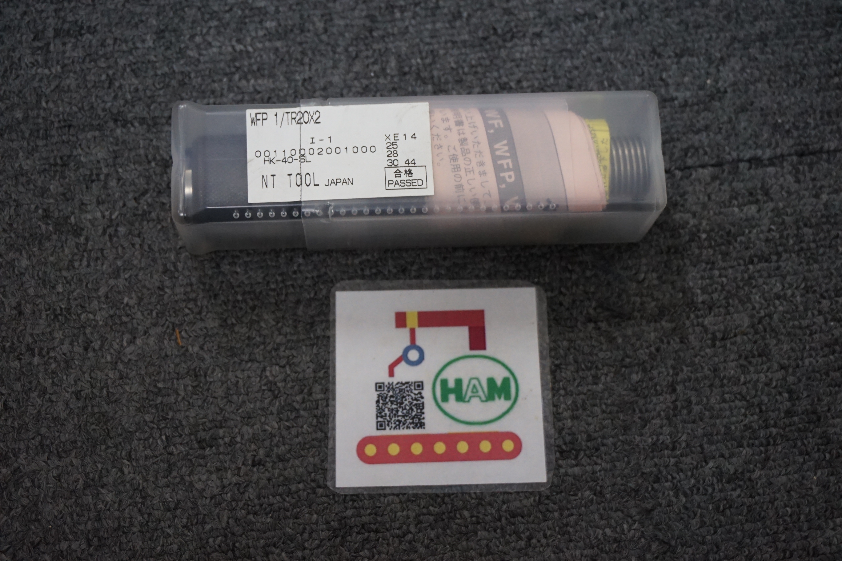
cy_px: 280
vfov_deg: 25.1
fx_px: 1263
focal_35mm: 54
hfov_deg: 36.9
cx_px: 421
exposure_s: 1/60
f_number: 5.6
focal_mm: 36
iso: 1600
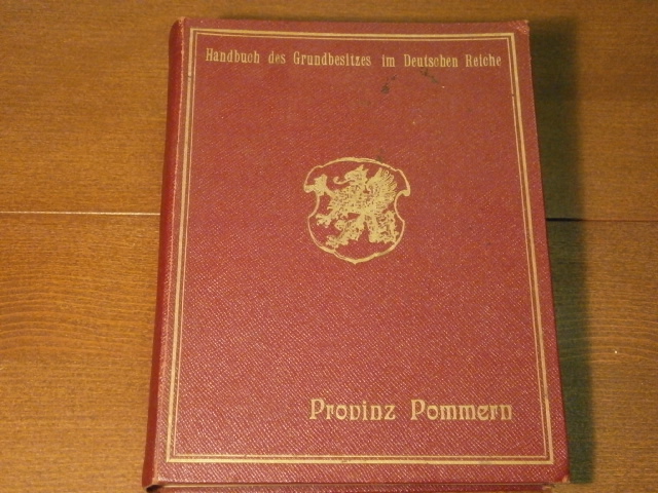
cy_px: 246
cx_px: 329
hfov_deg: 36.2
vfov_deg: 27.5
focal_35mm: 53
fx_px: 1007
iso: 800
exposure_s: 1/20
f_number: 4.1
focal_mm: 9.4
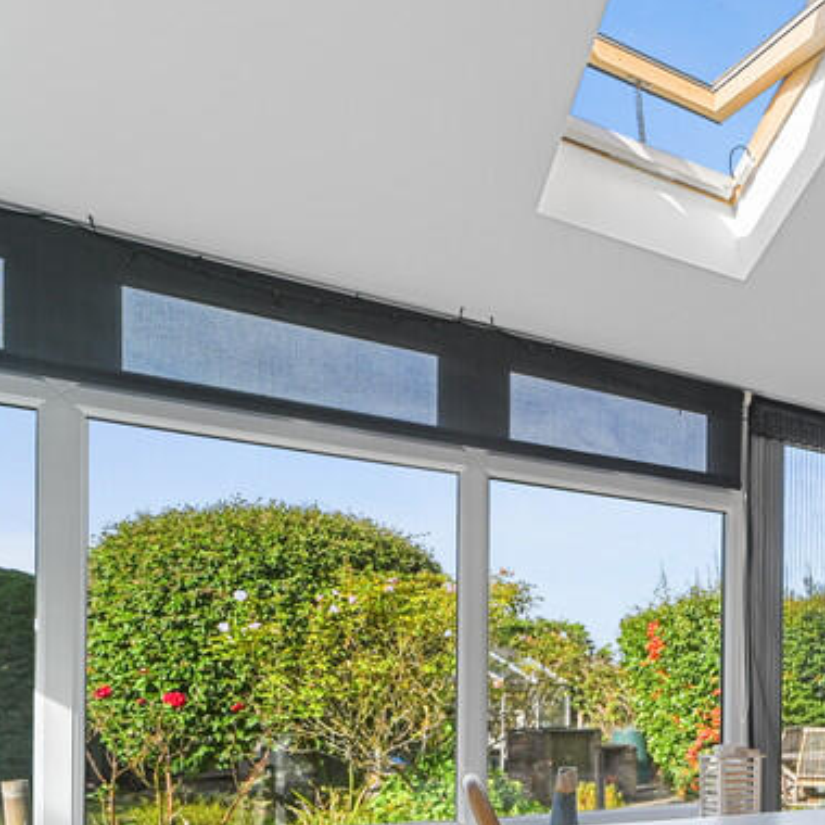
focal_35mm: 32
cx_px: 1036
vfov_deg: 46.9
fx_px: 863
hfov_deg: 36.5
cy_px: 715
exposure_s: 1/30
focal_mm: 14
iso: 400
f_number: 8
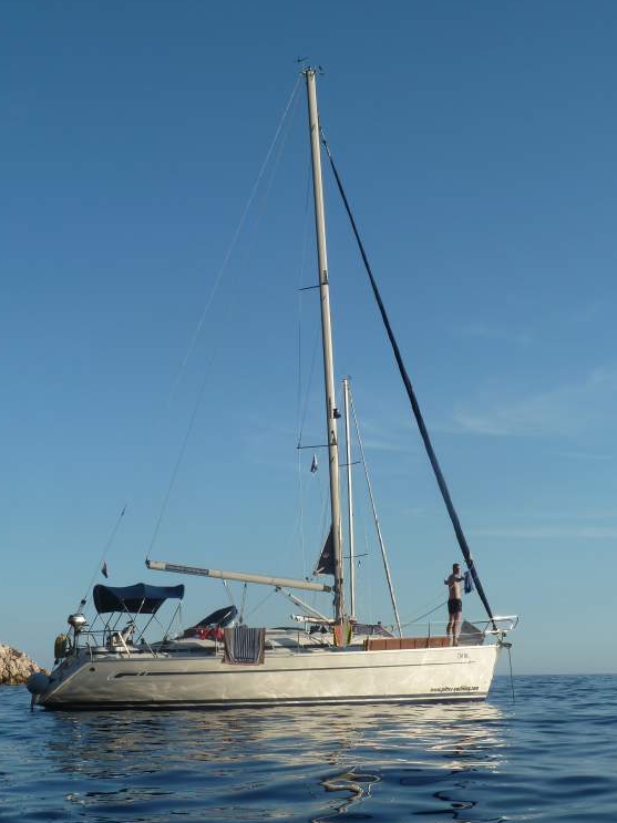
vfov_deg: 34.4
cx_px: 307
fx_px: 1331
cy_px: 410
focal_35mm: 56
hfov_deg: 26.1
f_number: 4.5
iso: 80
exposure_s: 1/500
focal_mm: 8.5
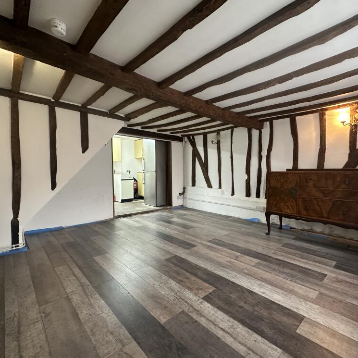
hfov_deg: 84.0
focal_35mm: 17
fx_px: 199
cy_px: 180
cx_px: 183
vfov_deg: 84.0
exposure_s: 1/50
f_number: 2.2
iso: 250
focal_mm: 2.22
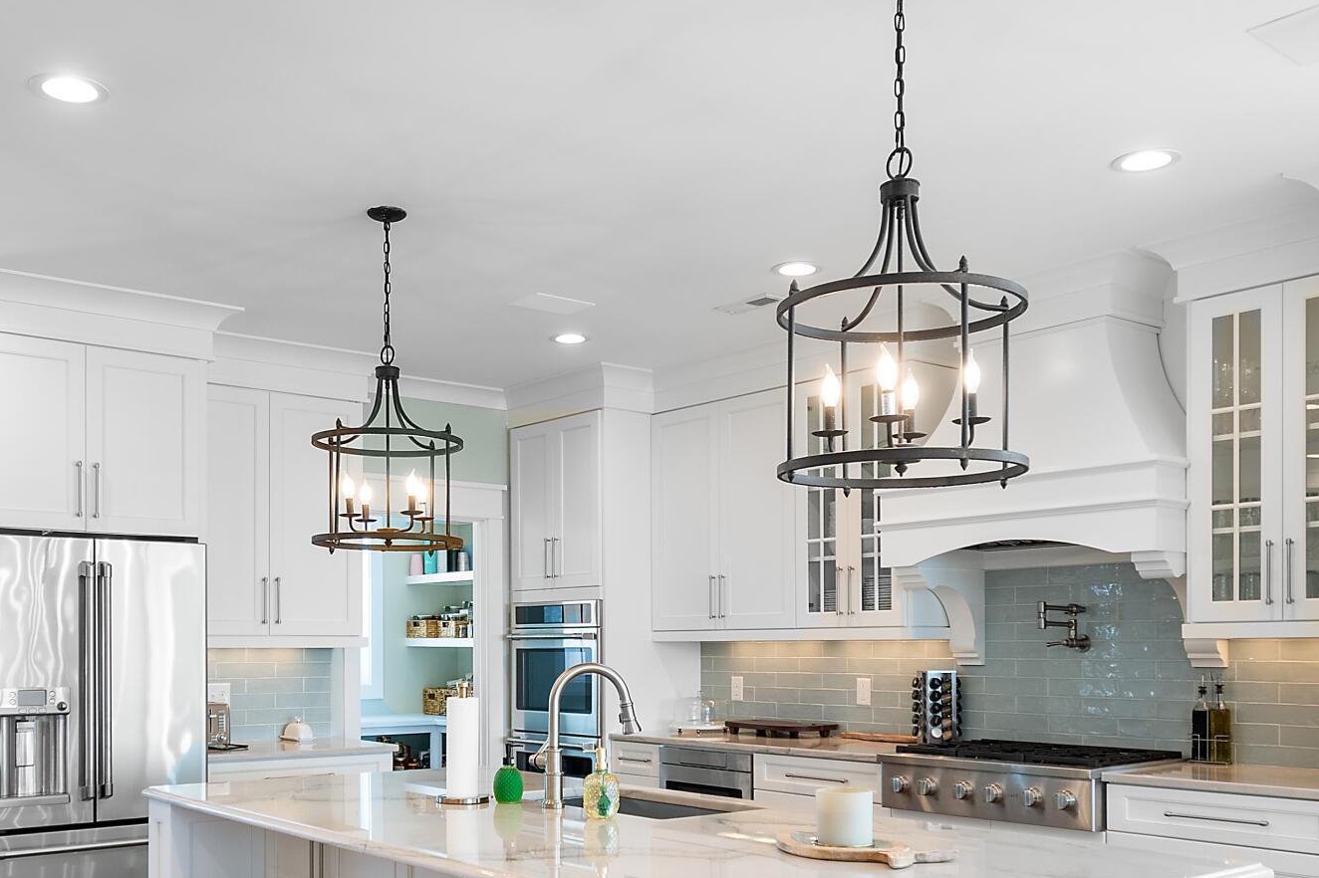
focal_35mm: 34
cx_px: 569
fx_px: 1245
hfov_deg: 55.6
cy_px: 658
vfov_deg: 37.9
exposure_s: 1/20
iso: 100
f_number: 4.5
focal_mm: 10
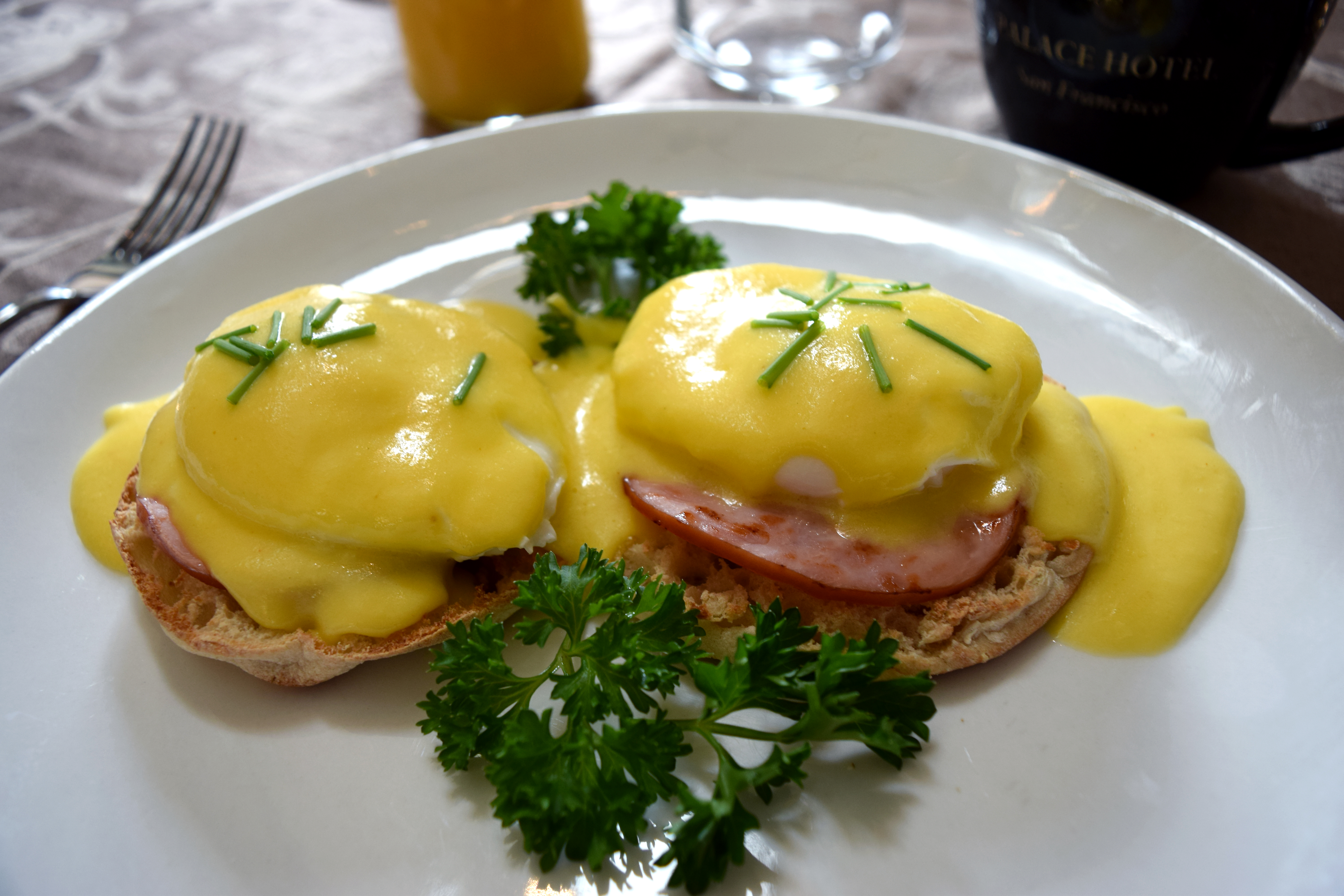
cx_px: 672
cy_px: 448
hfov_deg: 67.4
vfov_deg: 47.9
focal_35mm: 27
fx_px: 1008
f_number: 5
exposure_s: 1/100
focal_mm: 18
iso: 400
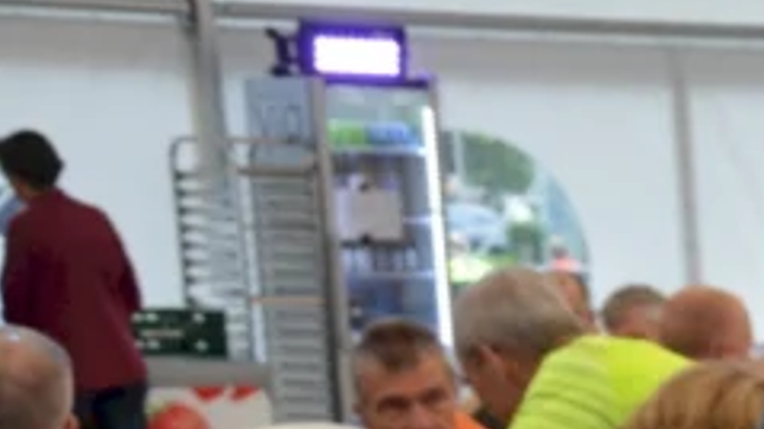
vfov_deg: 5.8
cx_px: 1630
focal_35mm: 202
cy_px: 967
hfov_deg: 9.8
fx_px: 4089
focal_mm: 30
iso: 500
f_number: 4.2
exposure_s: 1/60
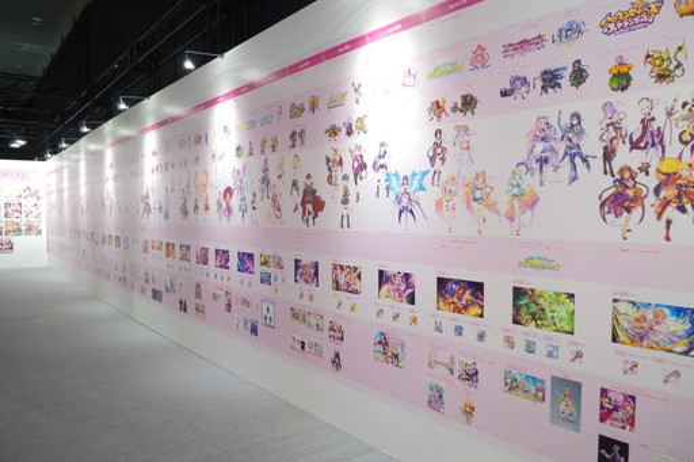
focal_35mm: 27
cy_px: 231
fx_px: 520
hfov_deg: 67.4
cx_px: 347
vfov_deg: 47.9
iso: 800
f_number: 3.5
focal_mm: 18
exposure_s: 1/50
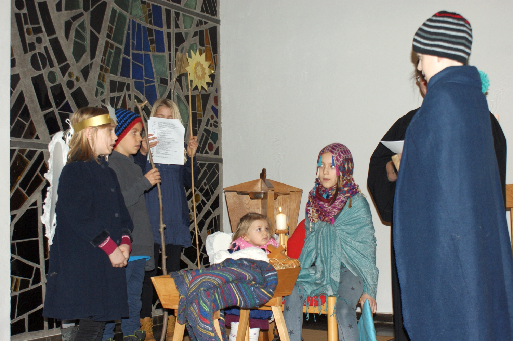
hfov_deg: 43.6
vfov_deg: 29.8
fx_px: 641
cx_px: 256
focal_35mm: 45
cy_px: 170
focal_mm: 30
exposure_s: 1/60
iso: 400
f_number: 5
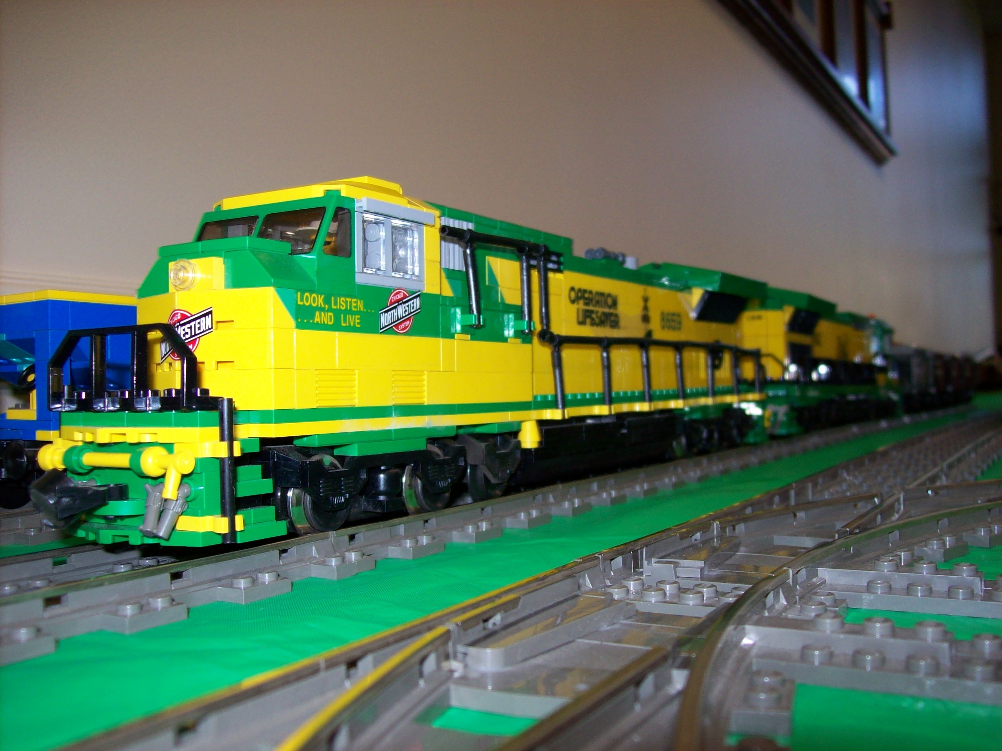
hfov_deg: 51.4
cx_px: 501
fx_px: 1042
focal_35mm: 36
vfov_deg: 39.6
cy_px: 376
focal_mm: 6
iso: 80
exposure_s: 1/64
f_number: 2.7
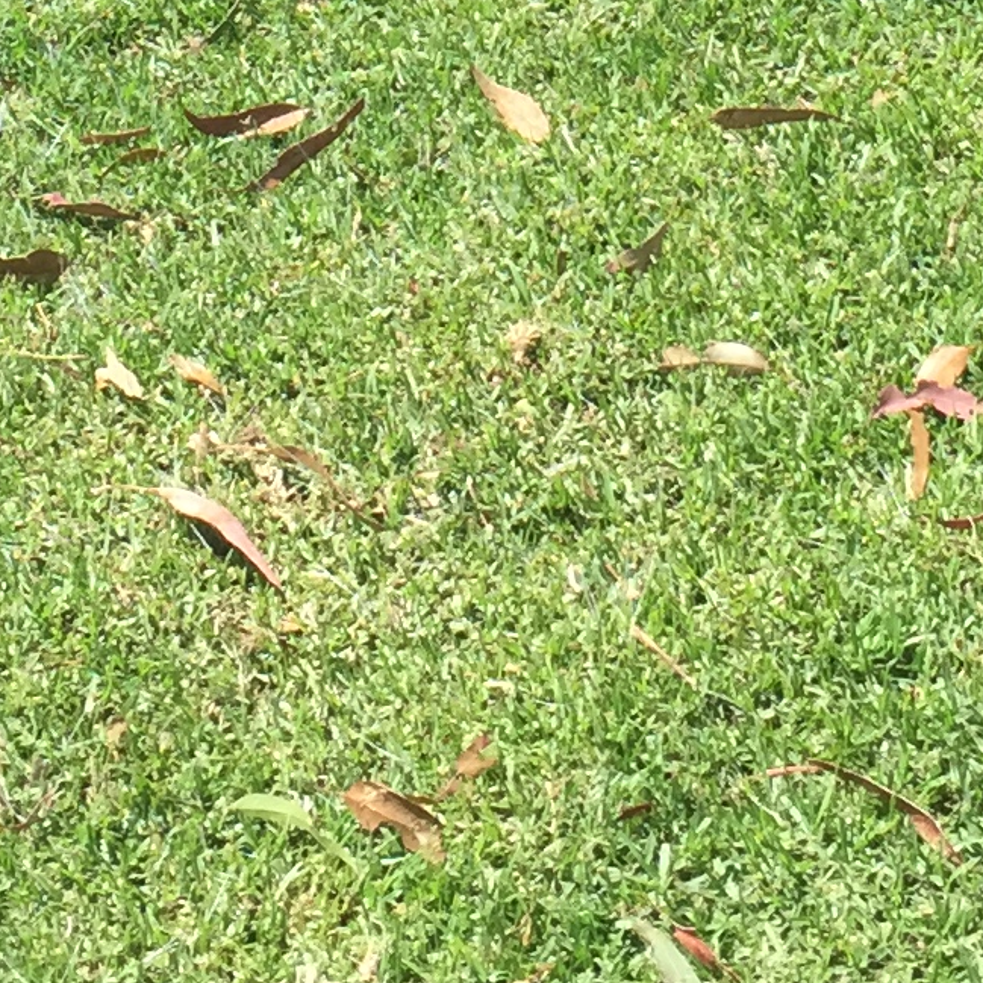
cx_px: 479
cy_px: -538
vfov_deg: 12.8
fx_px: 4144
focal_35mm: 129
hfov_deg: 13.5
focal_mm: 4.15
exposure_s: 1/1014
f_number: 2.2
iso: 32
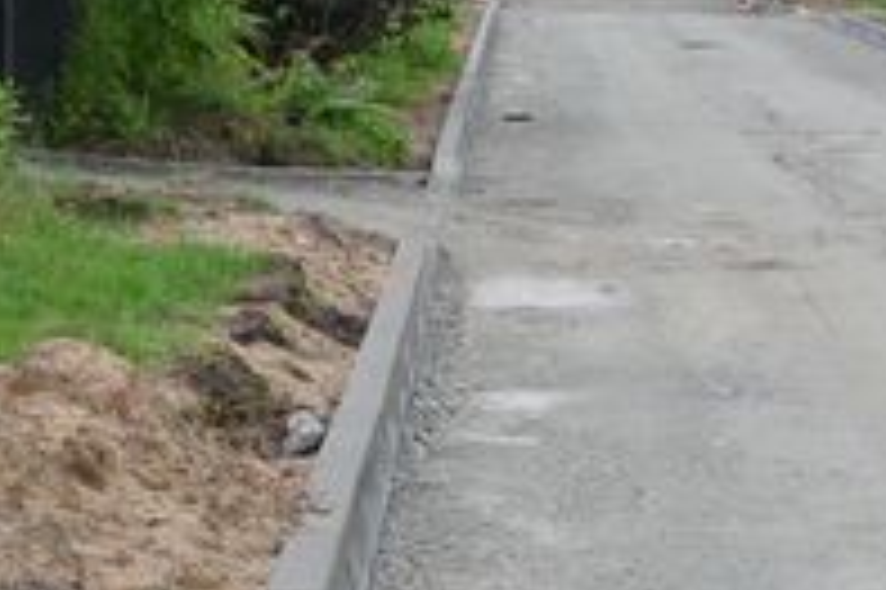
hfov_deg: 10.6
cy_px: 324
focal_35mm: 192
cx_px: 926
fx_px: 4721
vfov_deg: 7.1
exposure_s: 1/125
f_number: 5.6
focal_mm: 28
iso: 110
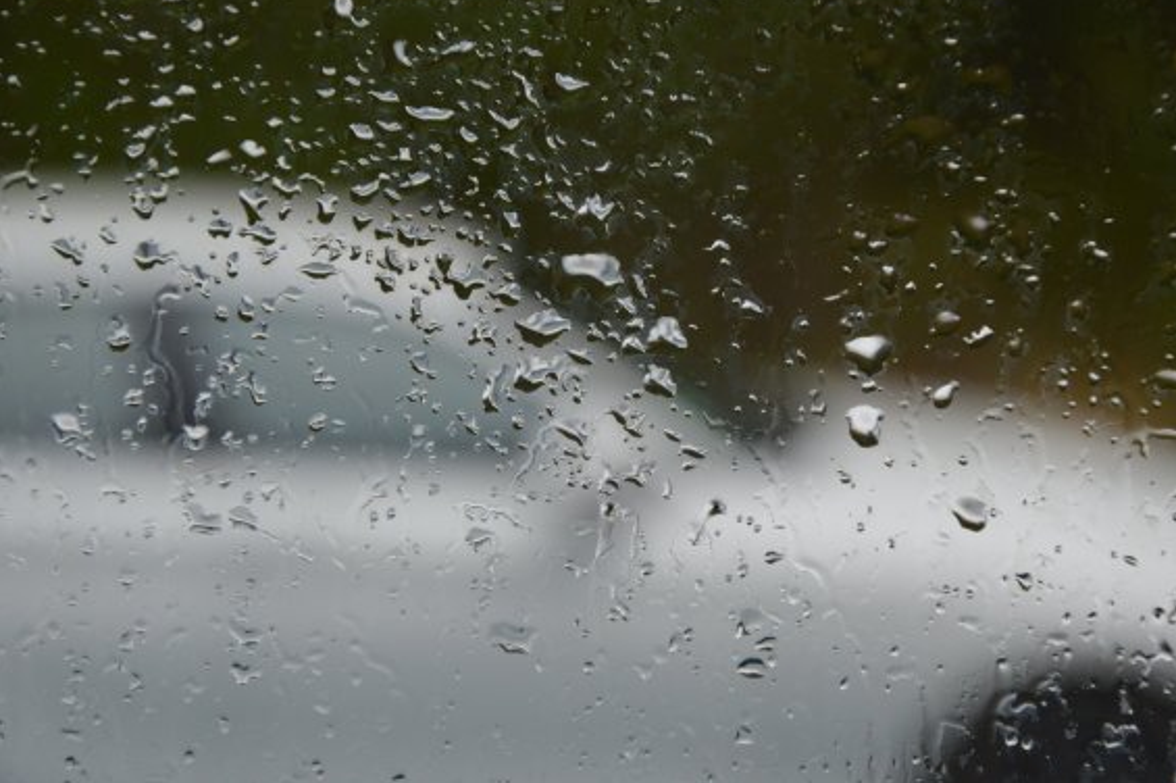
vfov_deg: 10.5
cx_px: 633
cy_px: 363
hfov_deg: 15.8
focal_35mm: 130
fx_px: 4244
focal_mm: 80
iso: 1000
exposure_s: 1/125
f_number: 5.3
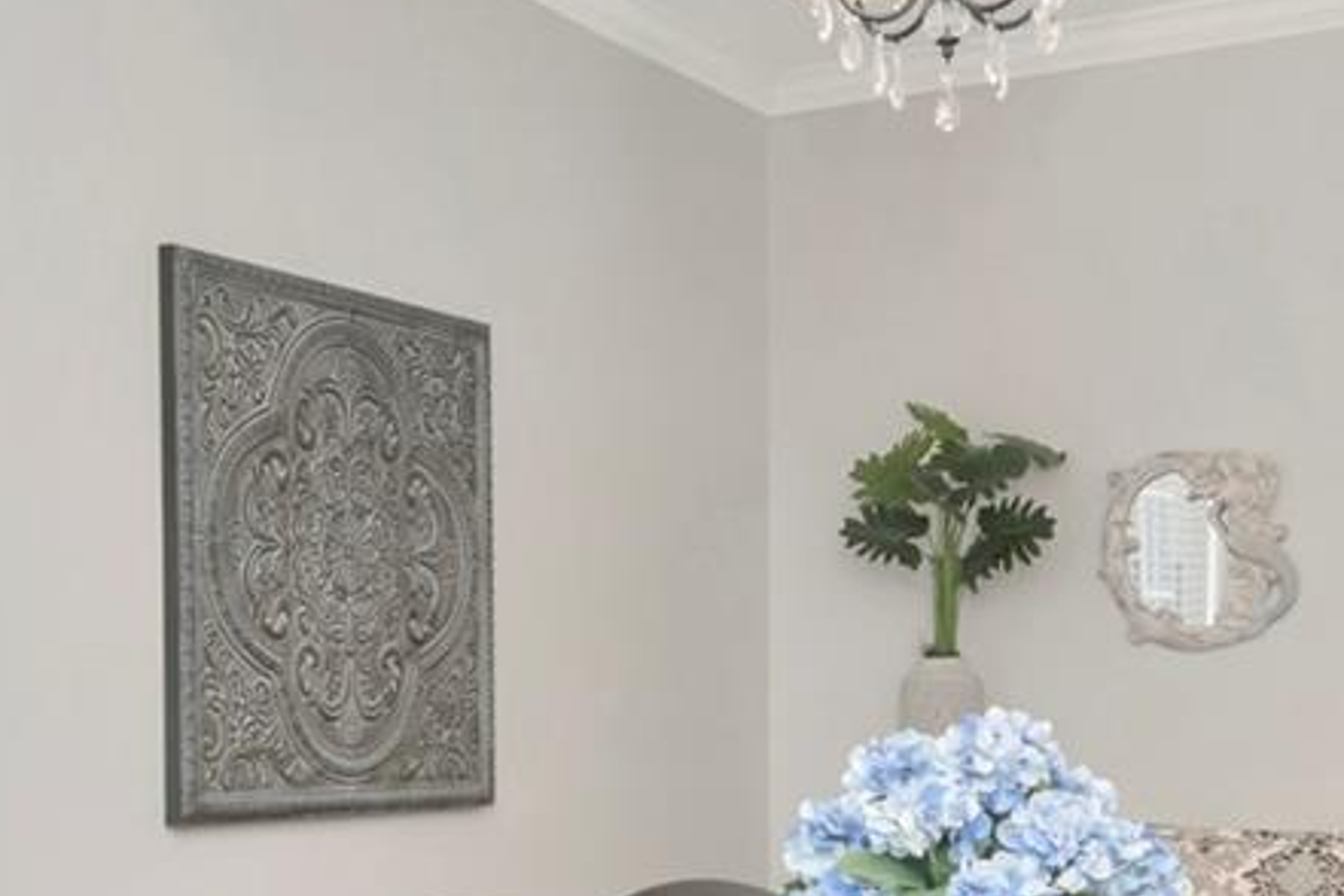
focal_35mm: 60
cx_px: 521
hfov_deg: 33.4
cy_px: 756
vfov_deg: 22.3
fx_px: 2233
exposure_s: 1/160
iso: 640
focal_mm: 11
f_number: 6.3
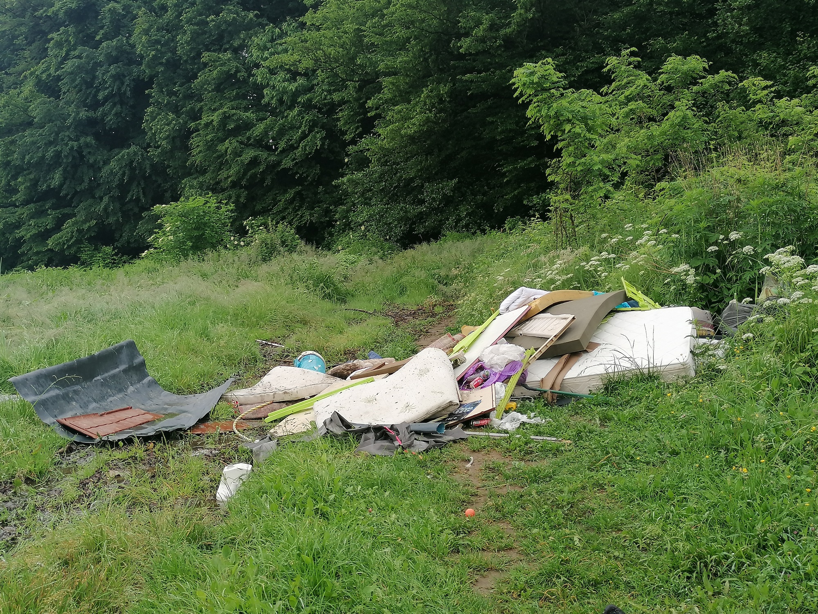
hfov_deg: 50.1
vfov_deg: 38.7
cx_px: 409
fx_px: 874
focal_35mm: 37
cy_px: 307
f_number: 1.8
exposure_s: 1/186
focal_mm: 4.75
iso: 50
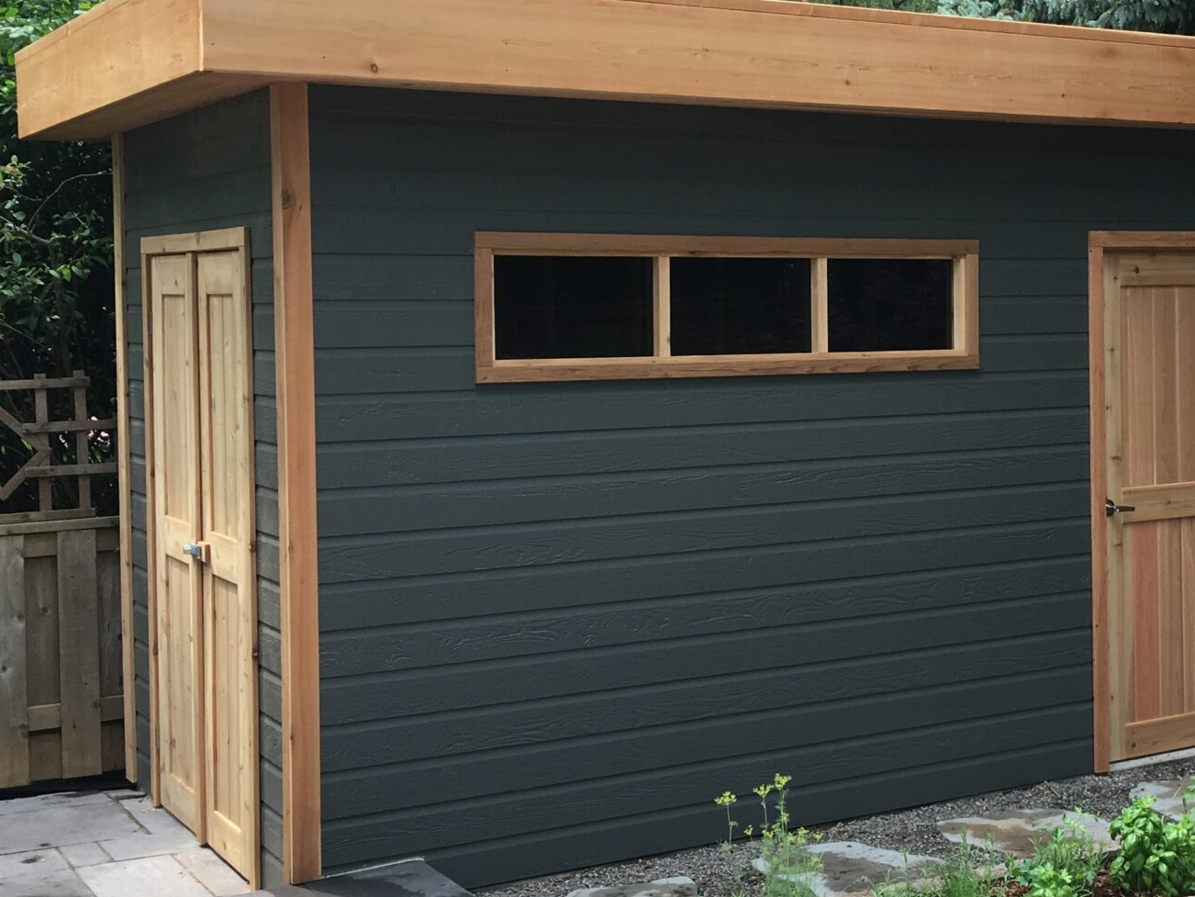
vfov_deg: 25.6
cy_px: 364
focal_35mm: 57
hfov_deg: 32.6
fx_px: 1968
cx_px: 994
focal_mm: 4.15
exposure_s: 1/160
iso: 25
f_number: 2.2
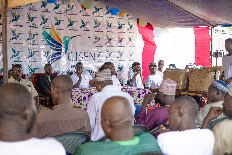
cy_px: 78
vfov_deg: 27.0
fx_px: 322
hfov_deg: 39.6
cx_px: 116
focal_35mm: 50
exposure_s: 1/200
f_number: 2.5
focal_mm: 50
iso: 1000
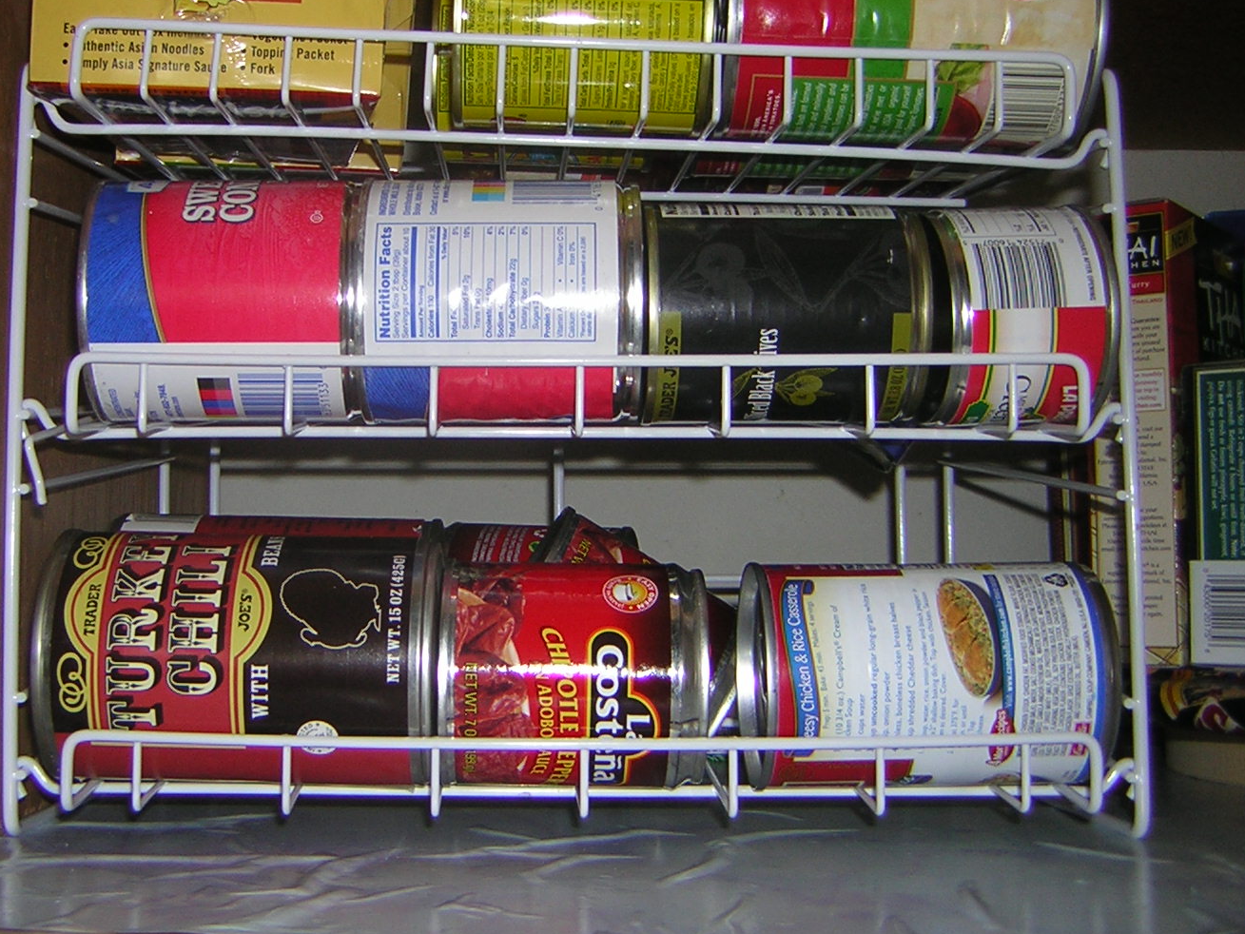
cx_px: 544
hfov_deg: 42.9
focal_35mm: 44
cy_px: 420
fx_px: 1583
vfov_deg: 32.9
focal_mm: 4.7
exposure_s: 1/60.1
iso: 50
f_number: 2.6
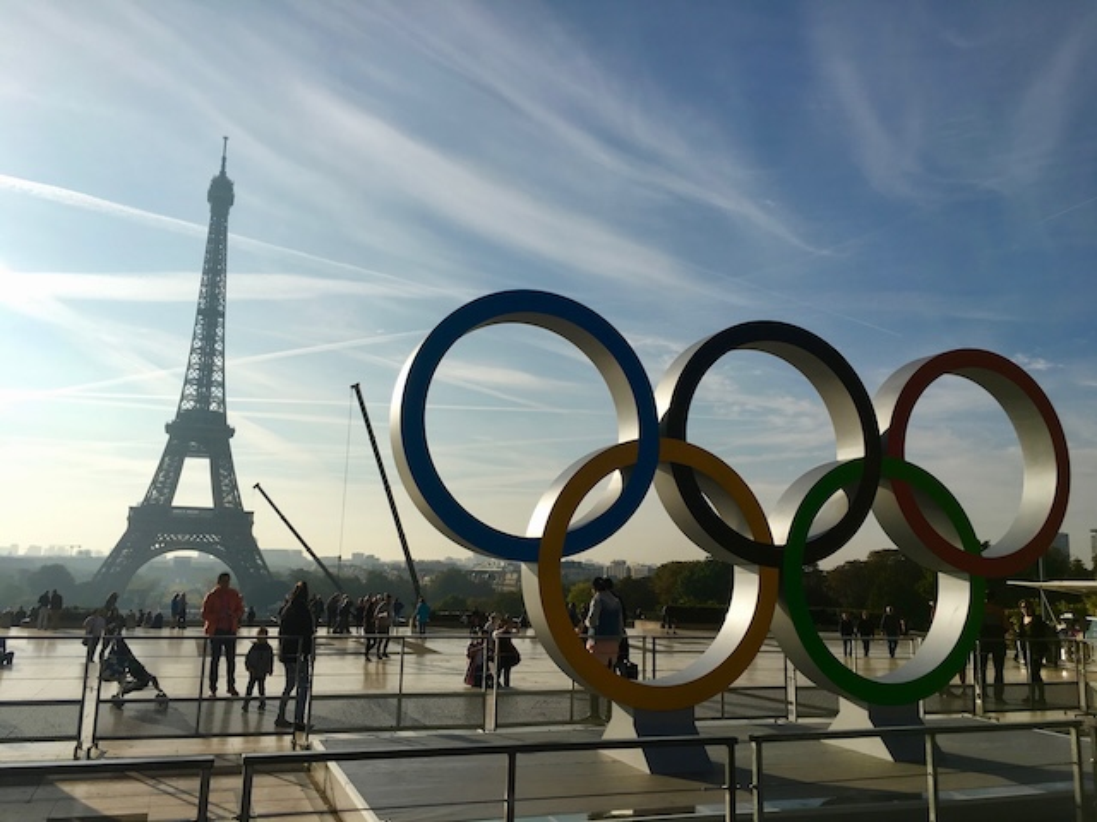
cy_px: 411
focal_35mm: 29
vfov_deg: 48.2
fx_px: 919
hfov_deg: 61.7
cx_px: 548
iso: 25
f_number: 2.2
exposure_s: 1/2849
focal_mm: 4.2
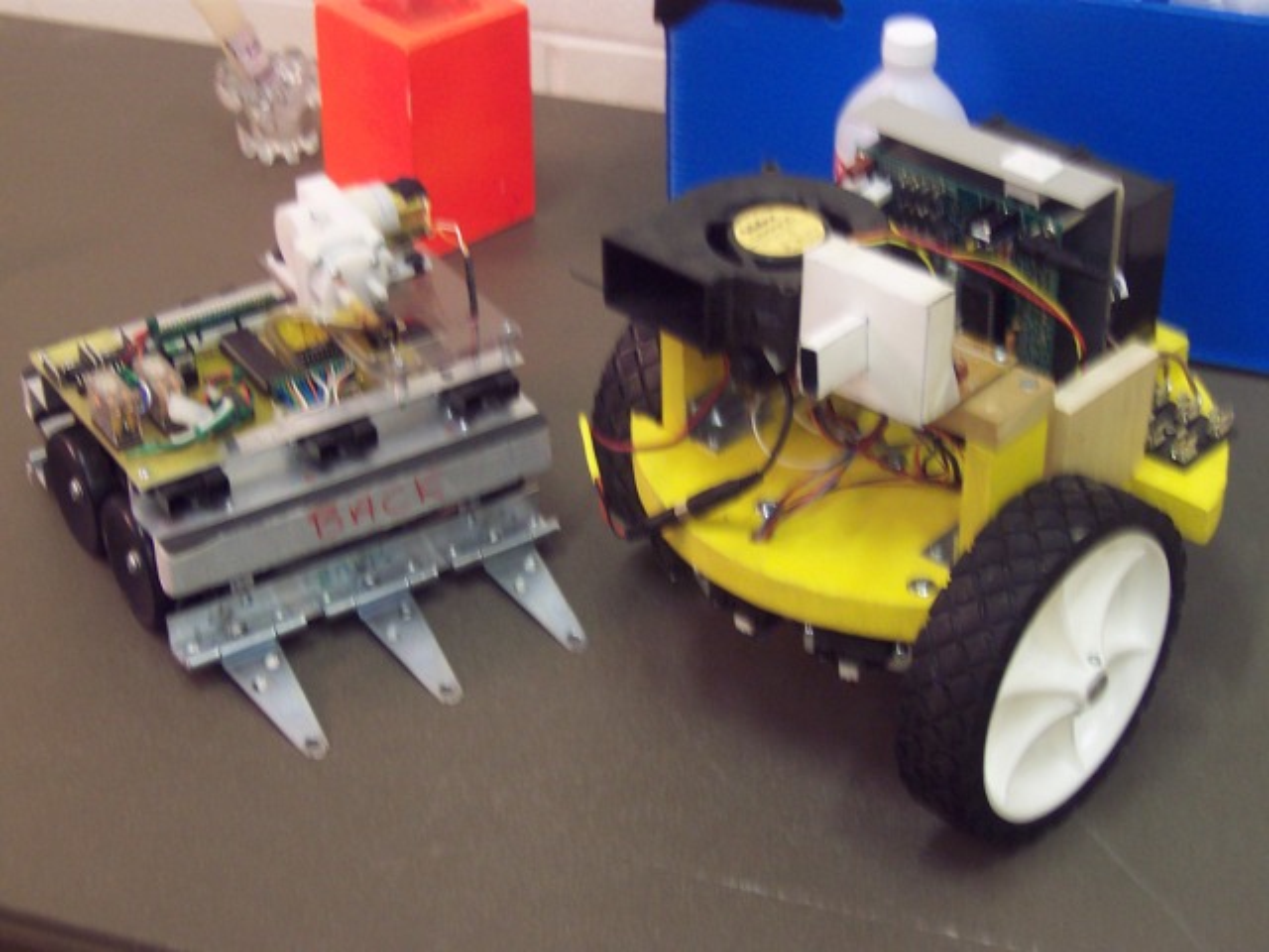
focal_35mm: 83
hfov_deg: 23.6
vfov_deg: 17.8
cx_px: 634
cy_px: 476
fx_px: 3043
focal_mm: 12.8
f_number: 4
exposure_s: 1/8
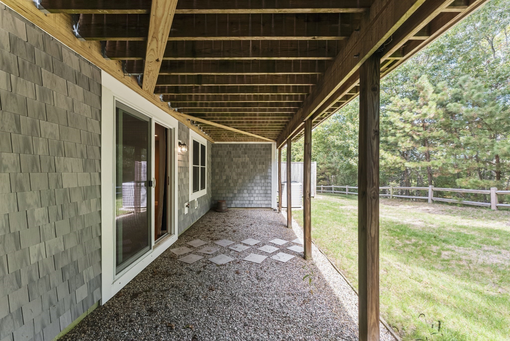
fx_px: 198
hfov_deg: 104.2
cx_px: 255
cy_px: 170
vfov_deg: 81.3
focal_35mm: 14
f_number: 6.3
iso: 500
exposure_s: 1/125
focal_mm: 14
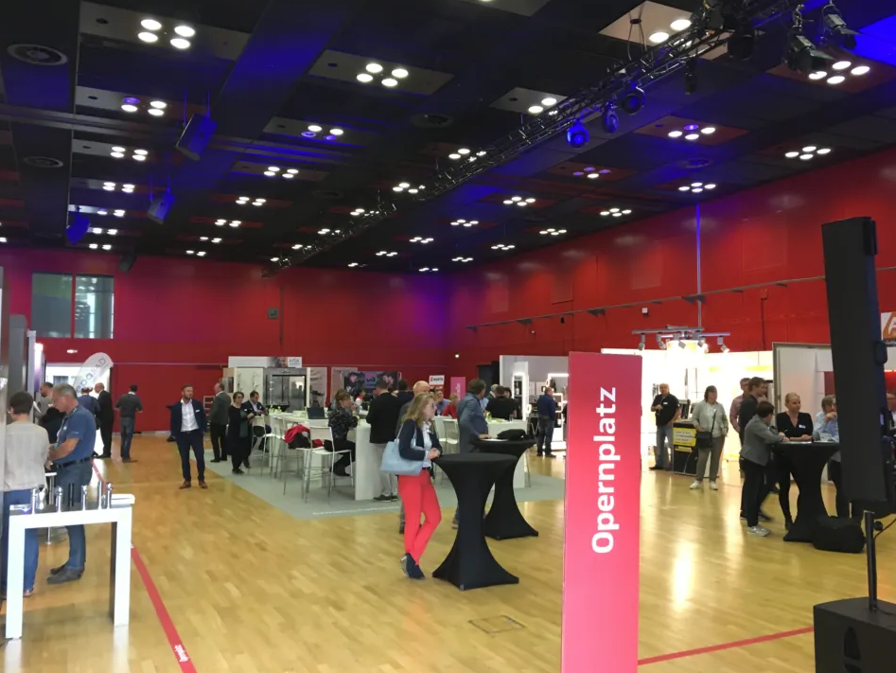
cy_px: 336
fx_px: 777
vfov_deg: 46.8
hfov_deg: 59.9
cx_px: 455
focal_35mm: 30
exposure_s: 1/33
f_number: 2.2
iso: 160
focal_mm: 4.15
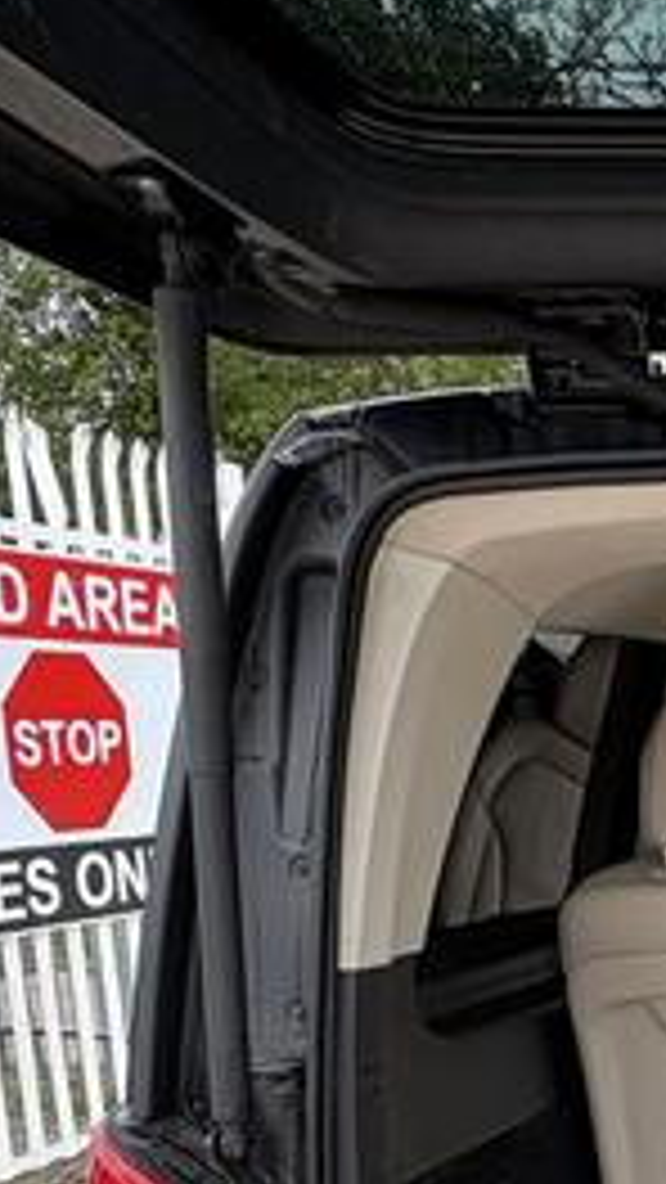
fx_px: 1632
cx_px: 1058
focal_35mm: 52
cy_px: 1152
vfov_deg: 36.3
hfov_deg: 19.5
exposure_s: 1/99
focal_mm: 2.22
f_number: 2.2
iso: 100
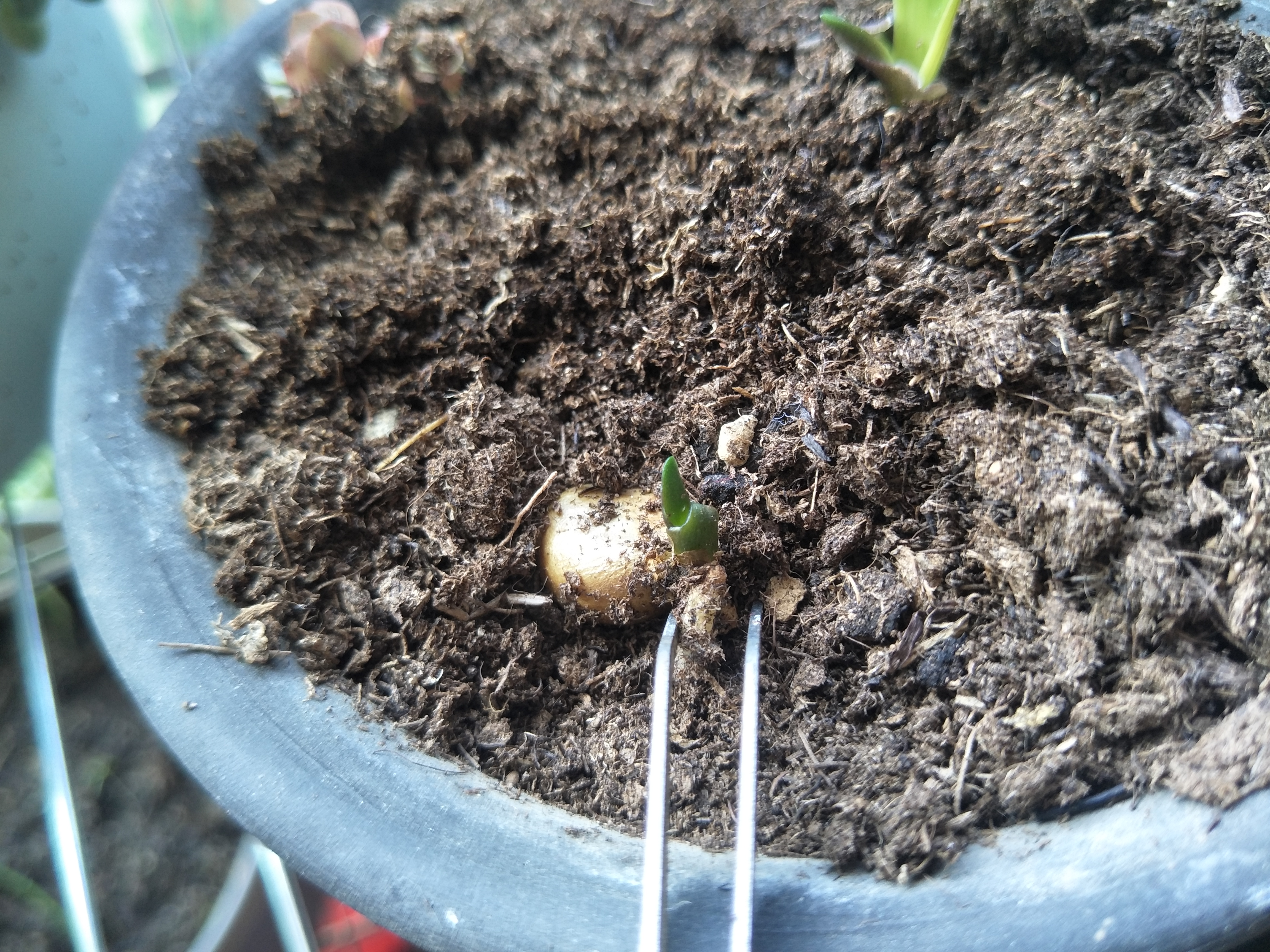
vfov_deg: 56.8
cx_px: 635
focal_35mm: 24
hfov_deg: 71.6
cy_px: 476
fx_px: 881
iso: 77
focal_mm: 4.1
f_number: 1.7
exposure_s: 1/50
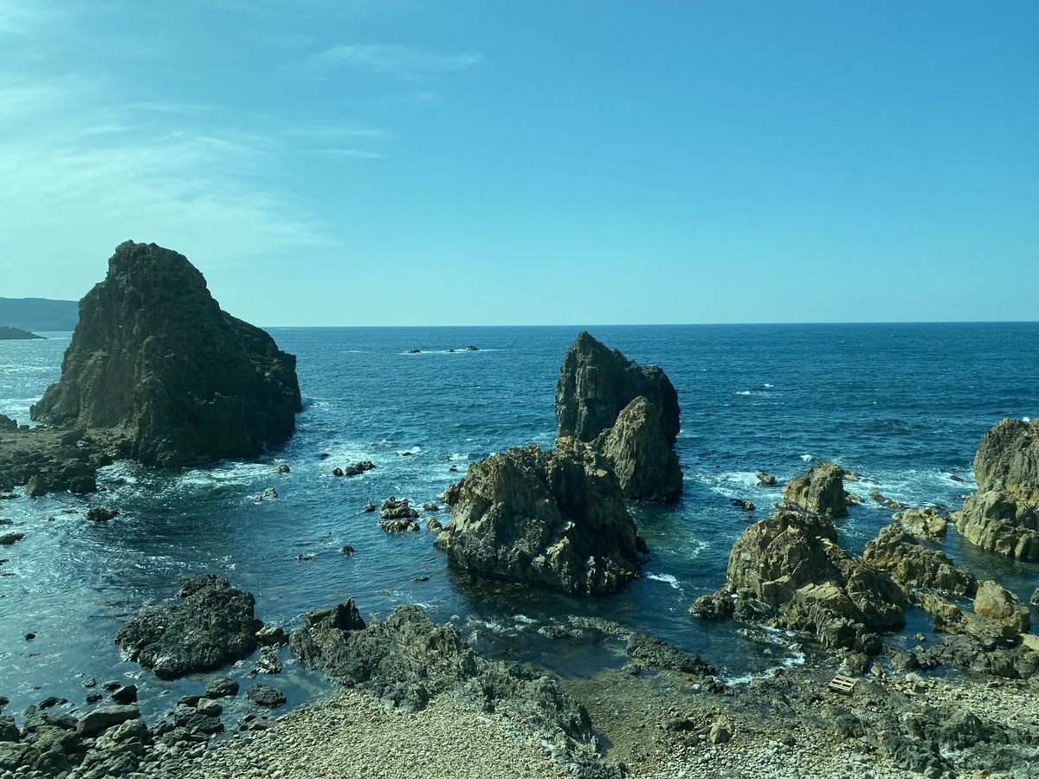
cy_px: 390
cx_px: 520
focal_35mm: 26
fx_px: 780
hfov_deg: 67.3
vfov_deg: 53.1
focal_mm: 4.25
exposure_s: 1/1629
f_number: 1.8
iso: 32
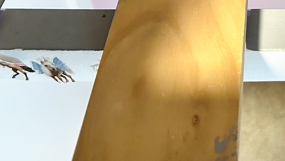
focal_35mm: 66
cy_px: -98
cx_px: 287
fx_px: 499
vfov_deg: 16.3
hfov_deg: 29.7
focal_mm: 6.86
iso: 640
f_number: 1.78
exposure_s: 1/60
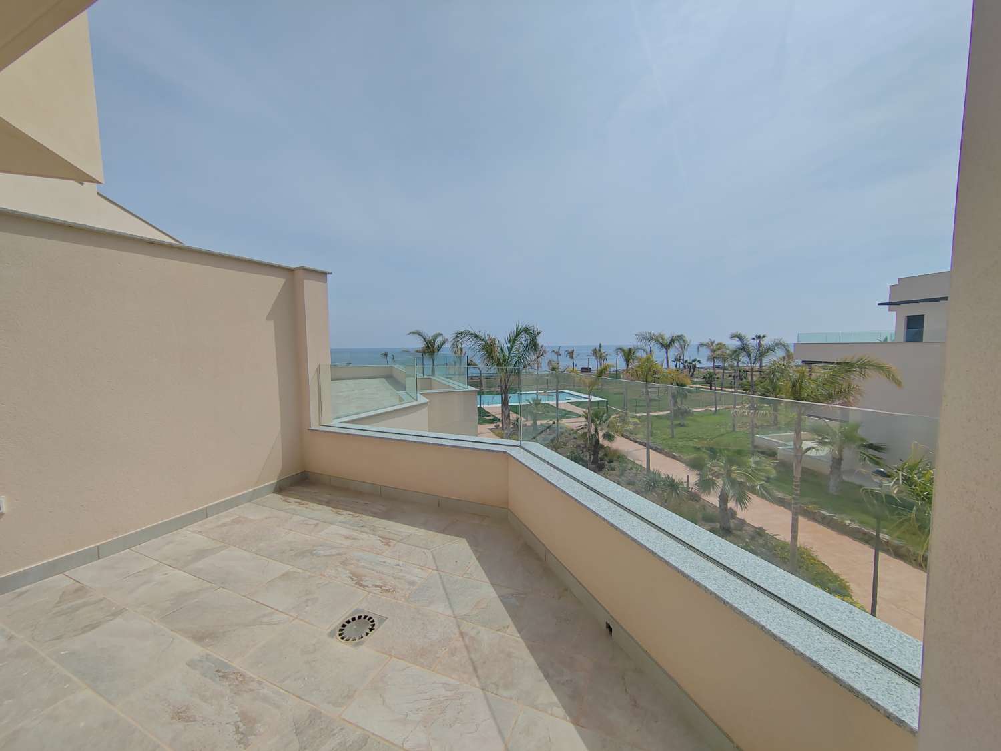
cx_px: 500
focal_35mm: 13
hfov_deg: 106.2
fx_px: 376
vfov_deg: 89.9
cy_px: 376
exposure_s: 1/2600
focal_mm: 2.16
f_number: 2.2
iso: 100
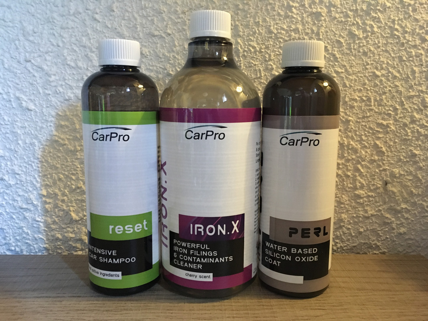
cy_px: 160
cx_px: 214
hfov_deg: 61.7
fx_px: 359
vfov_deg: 48.2
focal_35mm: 29
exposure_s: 1/17
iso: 500
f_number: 2.2
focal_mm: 4.15
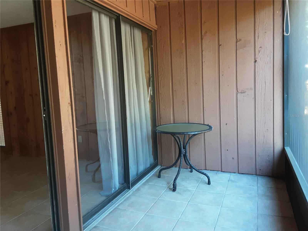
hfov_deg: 63.4
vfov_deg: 49.7
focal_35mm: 28
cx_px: 154
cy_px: 116
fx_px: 249
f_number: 1.9
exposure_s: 1/30
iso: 125
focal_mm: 2.9
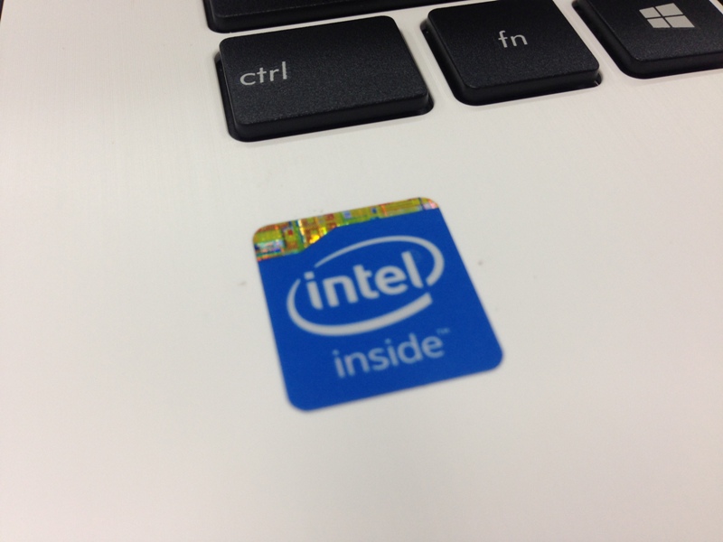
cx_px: 362
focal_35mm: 33
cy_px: 271
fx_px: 689
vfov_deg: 42.9
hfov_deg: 55.4
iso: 50
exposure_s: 1/33
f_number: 2.4
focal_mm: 4.12
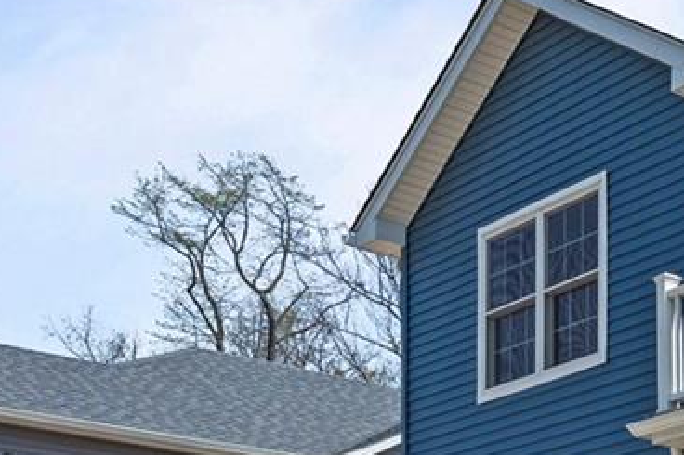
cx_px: 1087
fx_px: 1690
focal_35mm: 89
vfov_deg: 15.3
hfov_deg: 19.3
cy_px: 170
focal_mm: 16
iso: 400
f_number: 8
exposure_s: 1/640
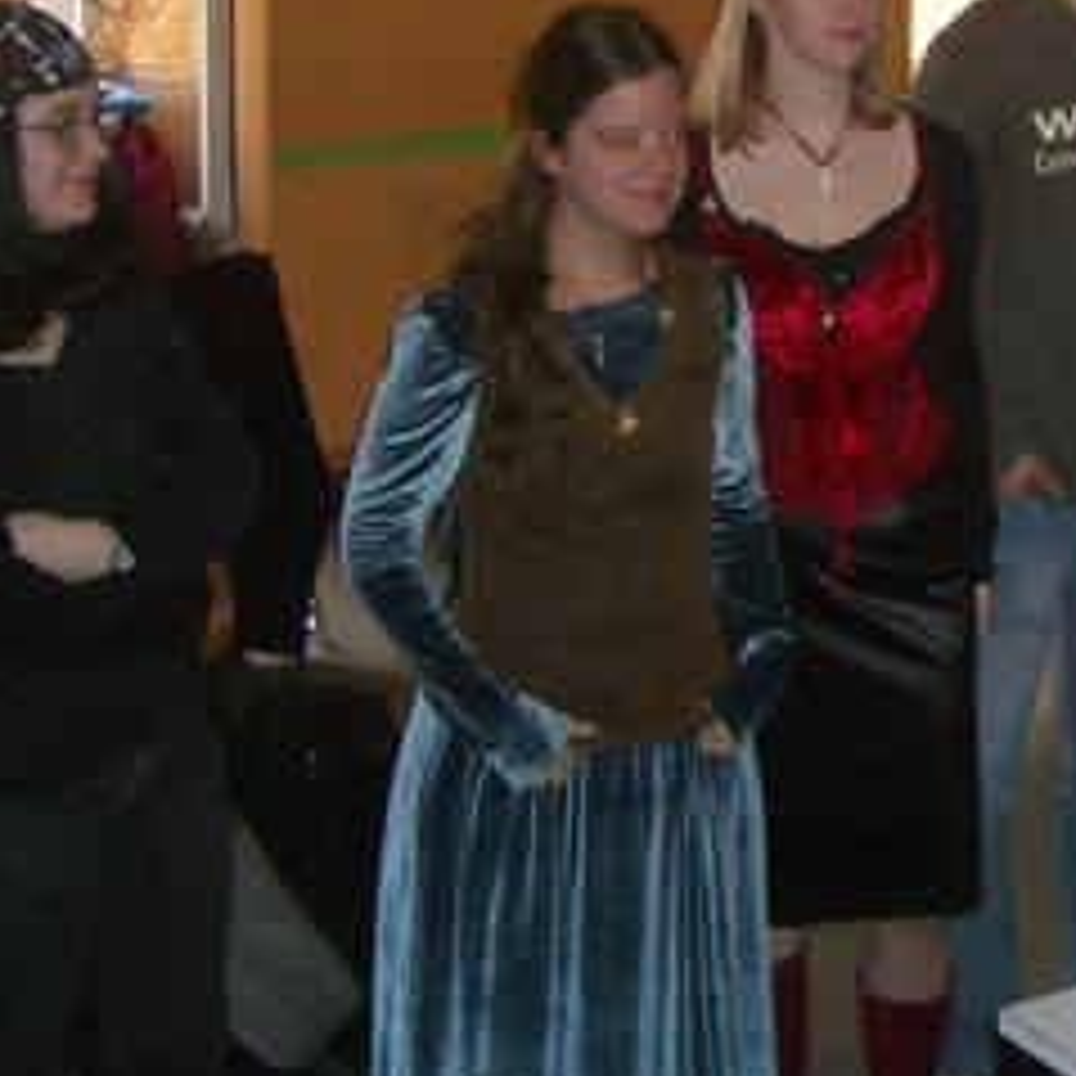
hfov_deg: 20.1
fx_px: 2919
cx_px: 1144
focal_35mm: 83
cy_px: 95
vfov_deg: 20.4
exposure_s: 1/60
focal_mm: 5.8
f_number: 2.6
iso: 100
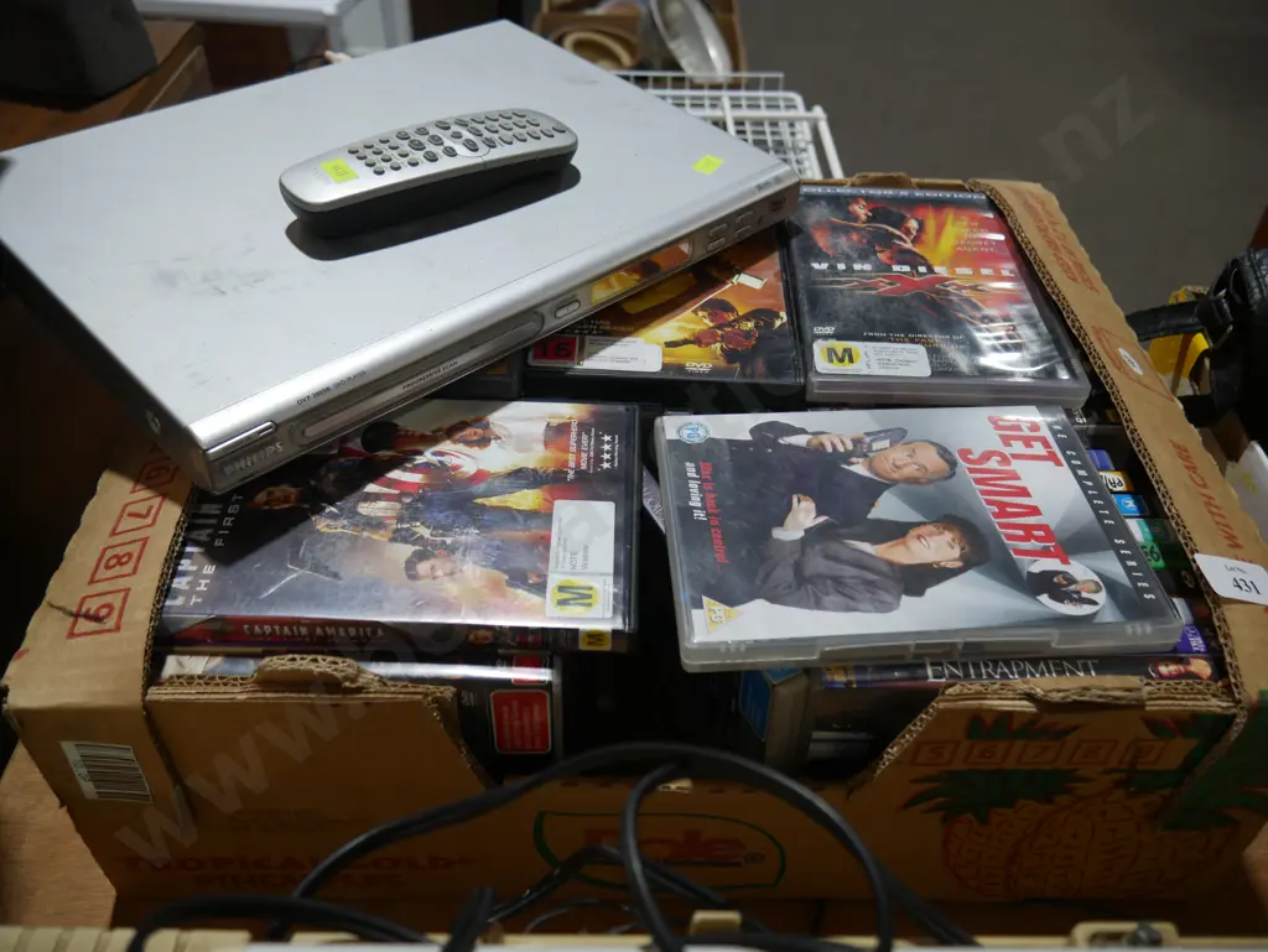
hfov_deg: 63.4
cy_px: 476
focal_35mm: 28
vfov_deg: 49.8
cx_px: 634
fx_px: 1026
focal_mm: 14
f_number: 3.5
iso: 200
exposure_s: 1/125
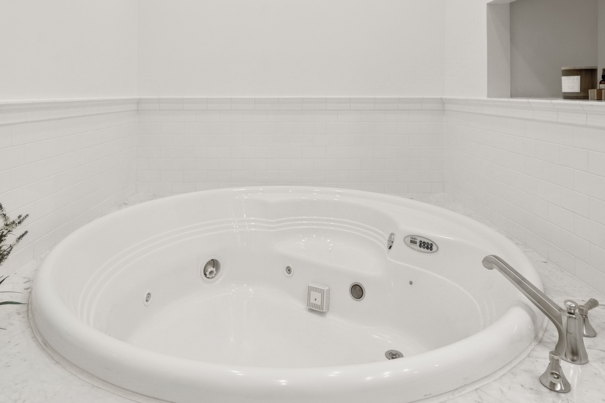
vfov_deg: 51.2
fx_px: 403
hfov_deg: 73.7
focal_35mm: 24
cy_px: 107
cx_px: 287
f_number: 8
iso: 200
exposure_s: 1/15
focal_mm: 14
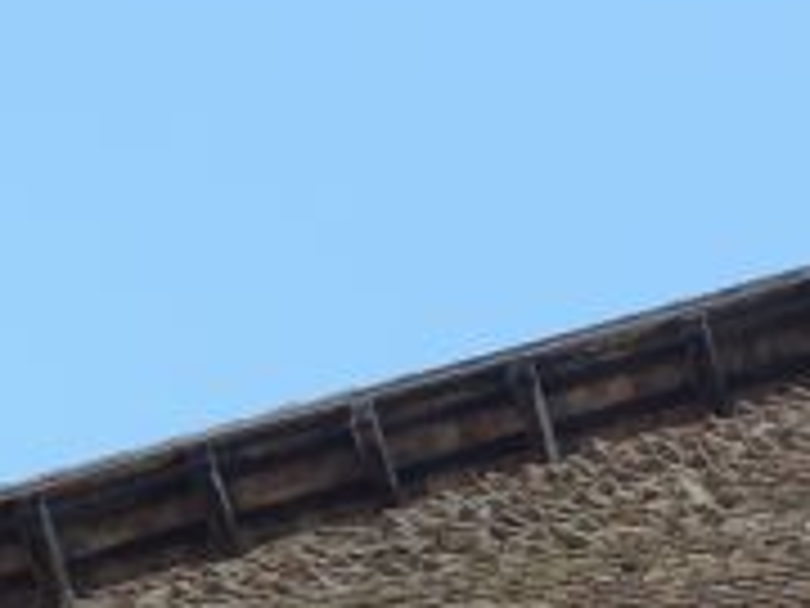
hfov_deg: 10.9
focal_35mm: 176
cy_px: 581
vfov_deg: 8.4
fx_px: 4118
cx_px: 1143
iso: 100
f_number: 3
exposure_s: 1/250
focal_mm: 5.5
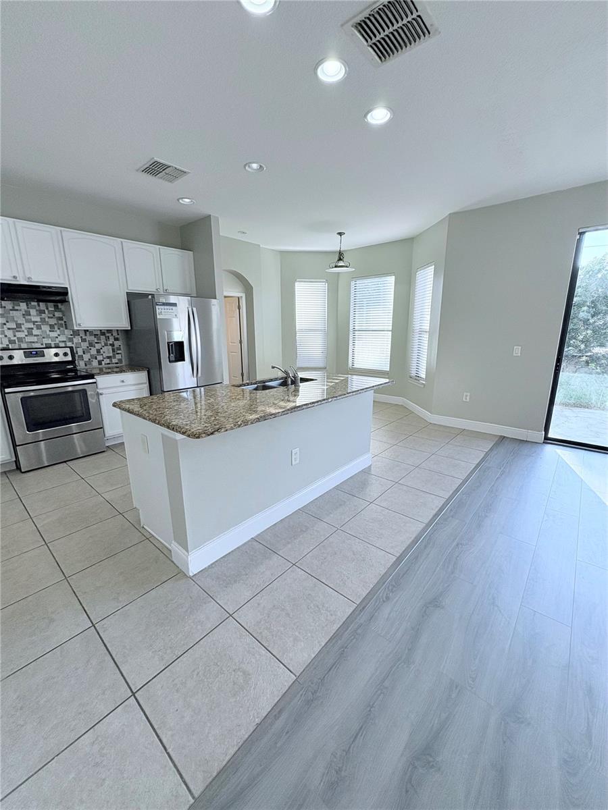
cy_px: 405
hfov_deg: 85.7
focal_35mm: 14
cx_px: 304
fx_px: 328
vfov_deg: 102.1
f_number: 2.2
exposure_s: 1/120
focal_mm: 2.22
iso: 80
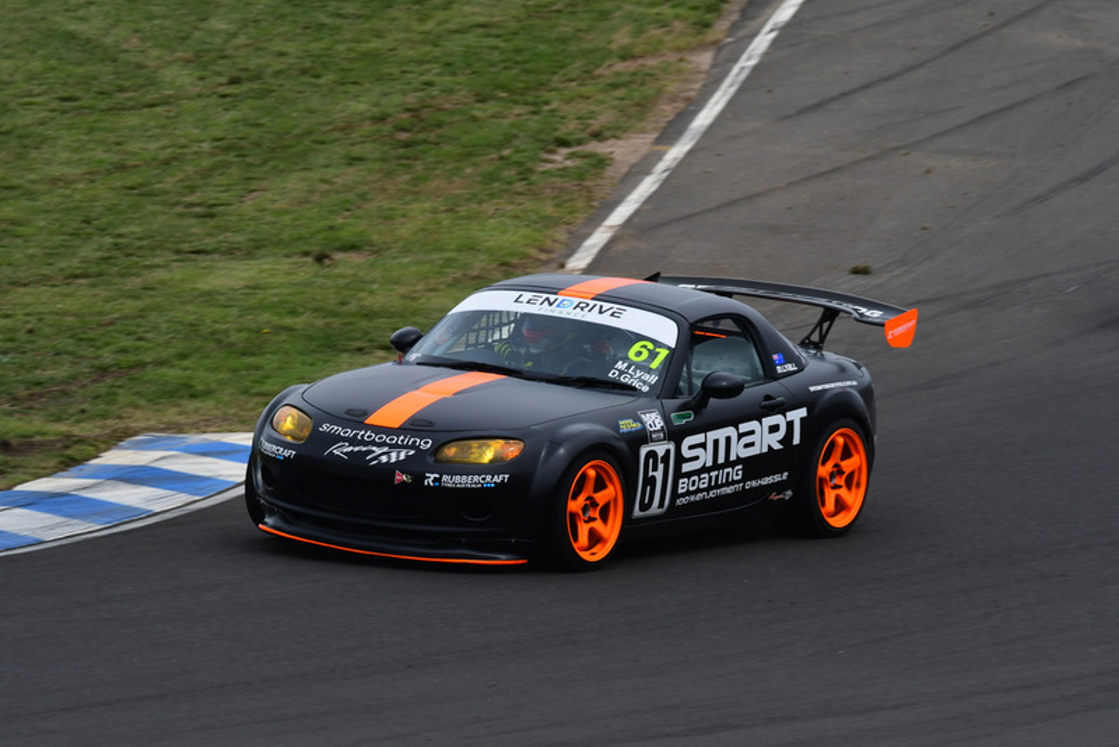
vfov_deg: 2.0
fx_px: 20988
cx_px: 560
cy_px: 374
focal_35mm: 675
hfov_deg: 3.1
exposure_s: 1/640
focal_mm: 450
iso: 400
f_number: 11
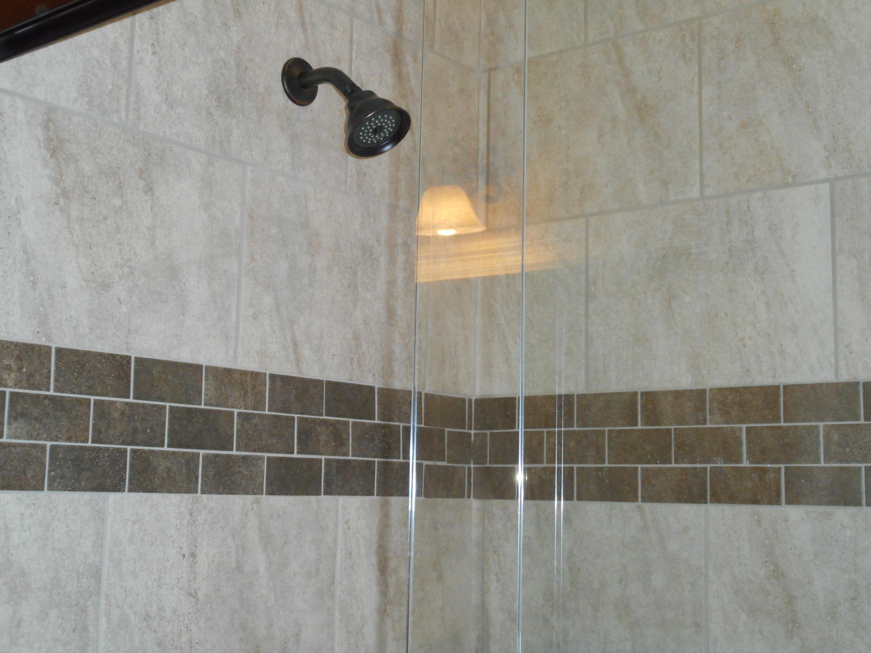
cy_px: 326
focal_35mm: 51
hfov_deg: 37.5
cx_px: 436
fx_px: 1283
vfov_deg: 28.6
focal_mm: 9.1
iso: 450
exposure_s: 1/60
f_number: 4.9
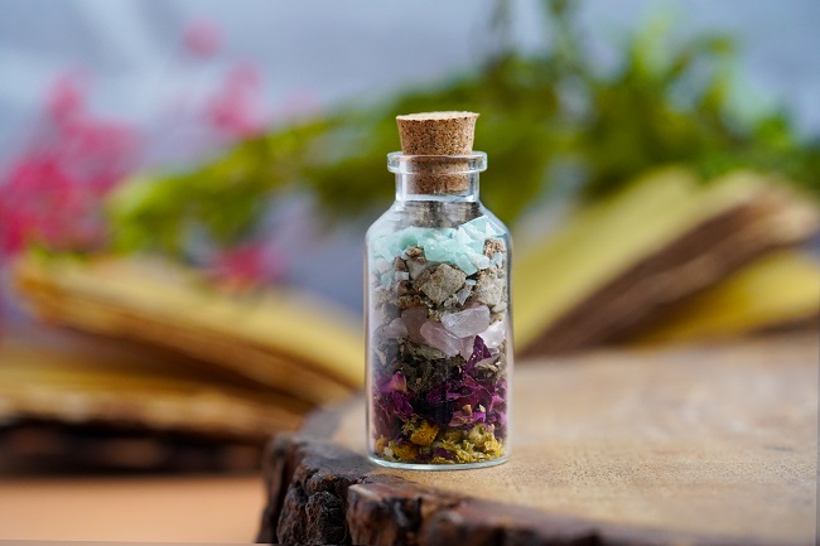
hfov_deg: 22.6
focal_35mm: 90
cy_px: 273
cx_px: 410
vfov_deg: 15.2
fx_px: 2049
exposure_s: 1/125
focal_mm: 90
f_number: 4.5
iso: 4000
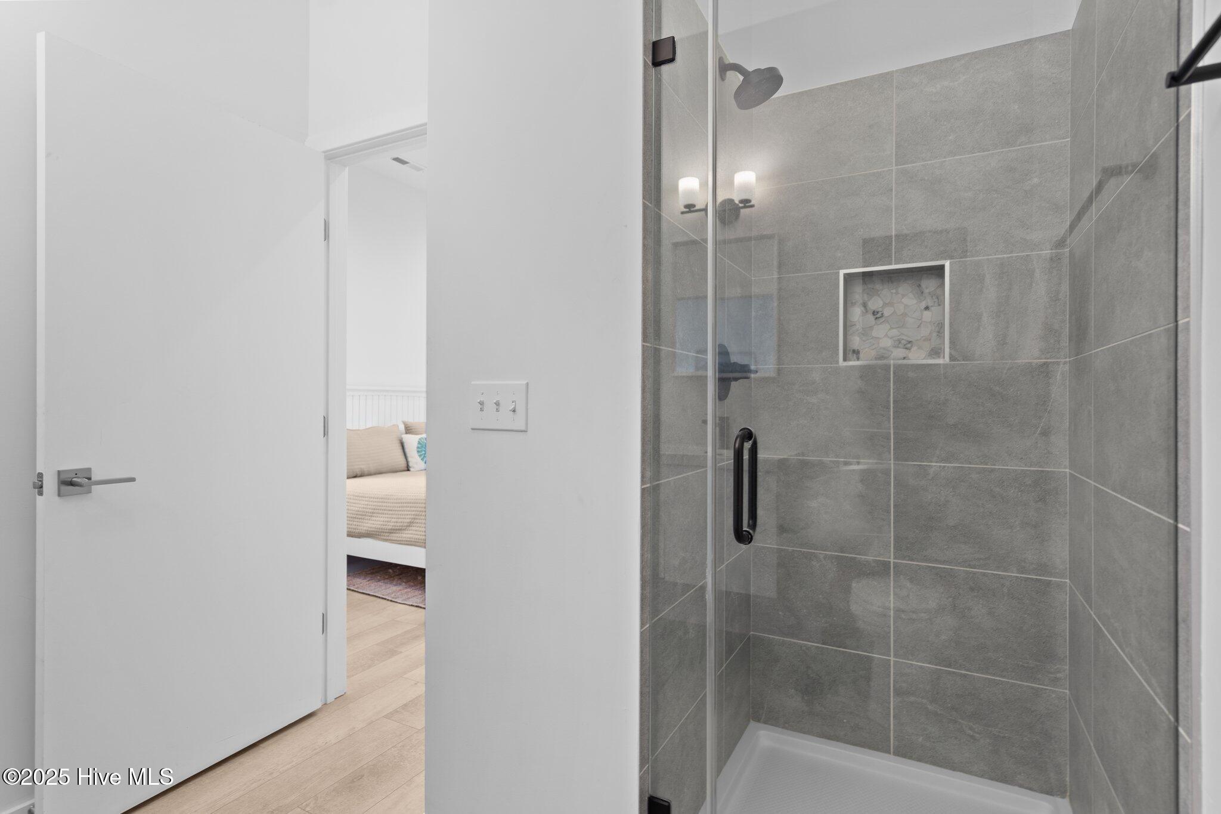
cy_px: 407
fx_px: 576
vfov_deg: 70.4
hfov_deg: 93.3
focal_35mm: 17
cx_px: 610
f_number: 4
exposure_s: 1/5
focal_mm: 17
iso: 320
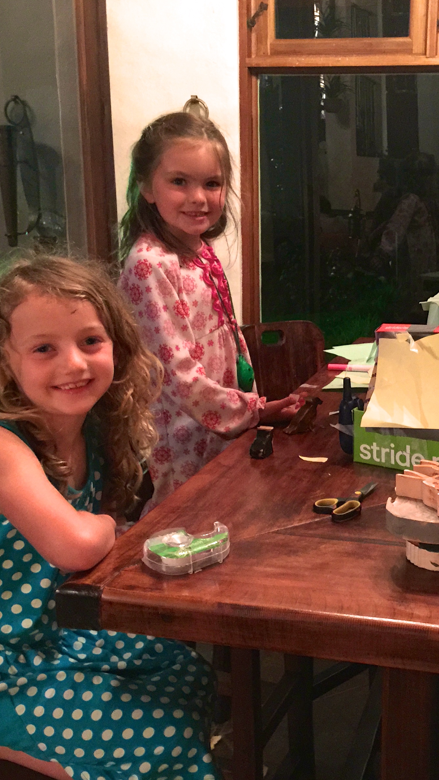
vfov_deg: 47.4
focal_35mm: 43
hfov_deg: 27.4
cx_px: 320
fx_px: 890
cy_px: 395
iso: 160
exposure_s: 1/4
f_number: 2.2
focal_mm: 4.15
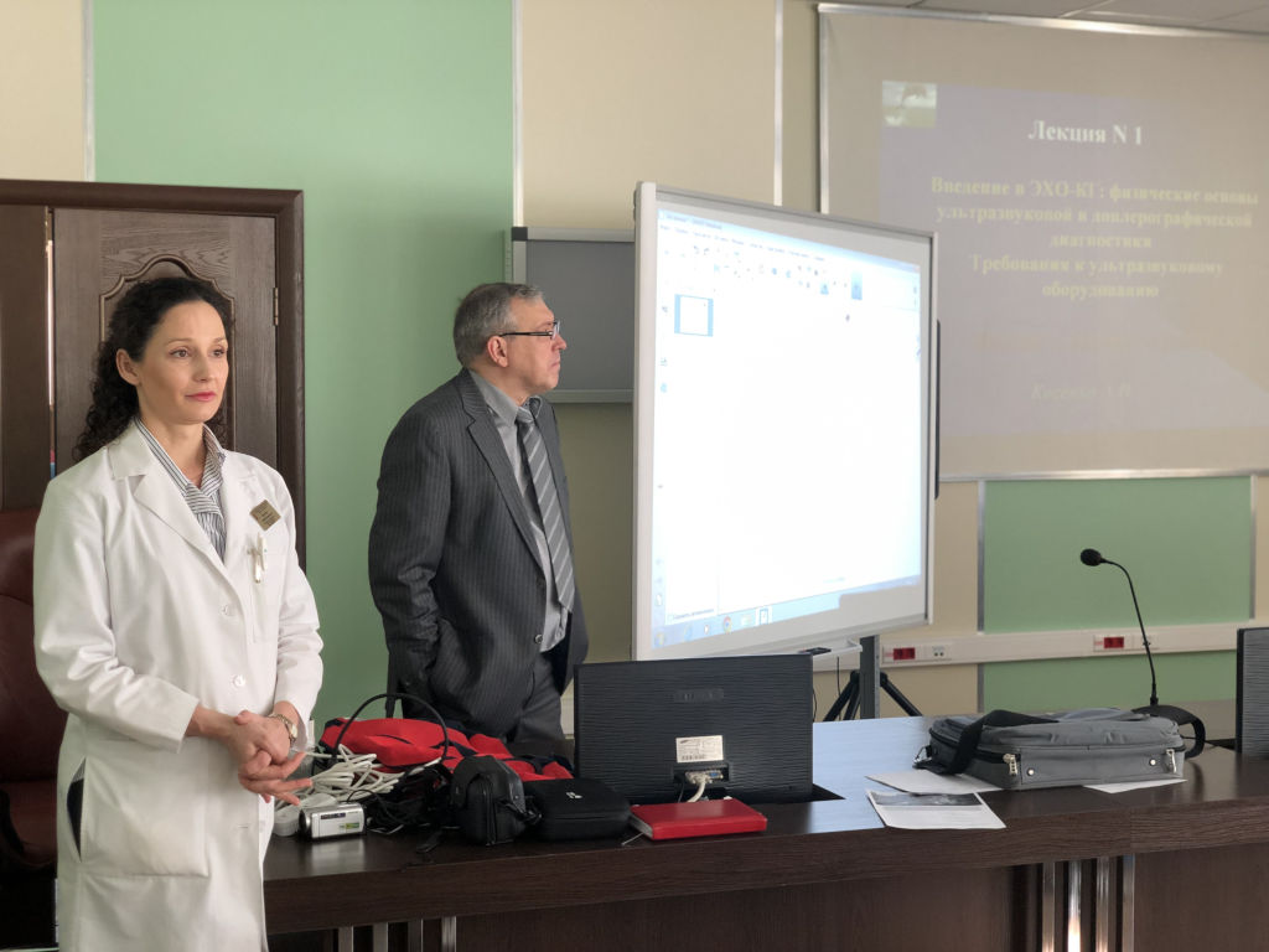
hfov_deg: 36.8
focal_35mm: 52
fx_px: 1906
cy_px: 476
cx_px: 634
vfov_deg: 28.0
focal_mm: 6
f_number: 2.4
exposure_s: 1/60
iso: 50
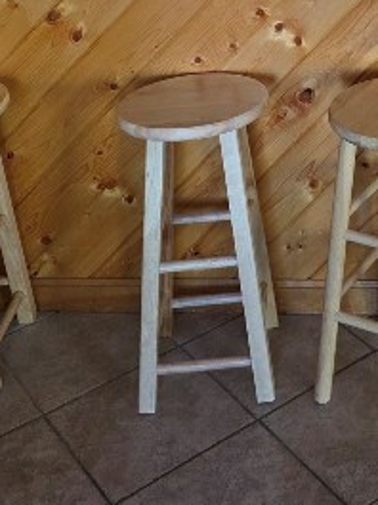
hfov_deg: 21.3
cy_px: -170
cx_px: 363
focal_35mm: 67
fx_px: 976
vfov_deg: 24.8
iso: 320
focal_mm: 6.3
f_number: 1.7
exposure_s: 1/120
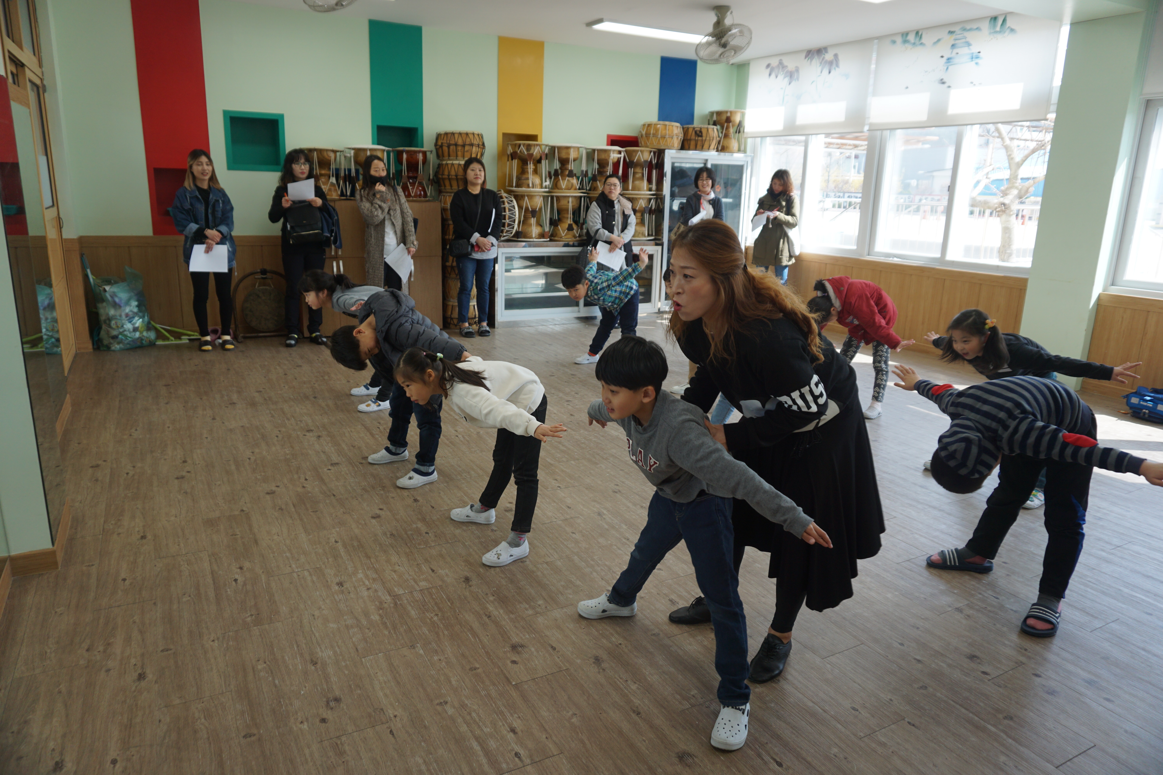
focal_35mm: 24
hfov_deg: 73.7
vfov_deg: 53.1
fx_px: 775
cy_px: 388
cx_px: 582
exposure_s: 1/60
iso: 125
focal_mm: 16
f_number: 4
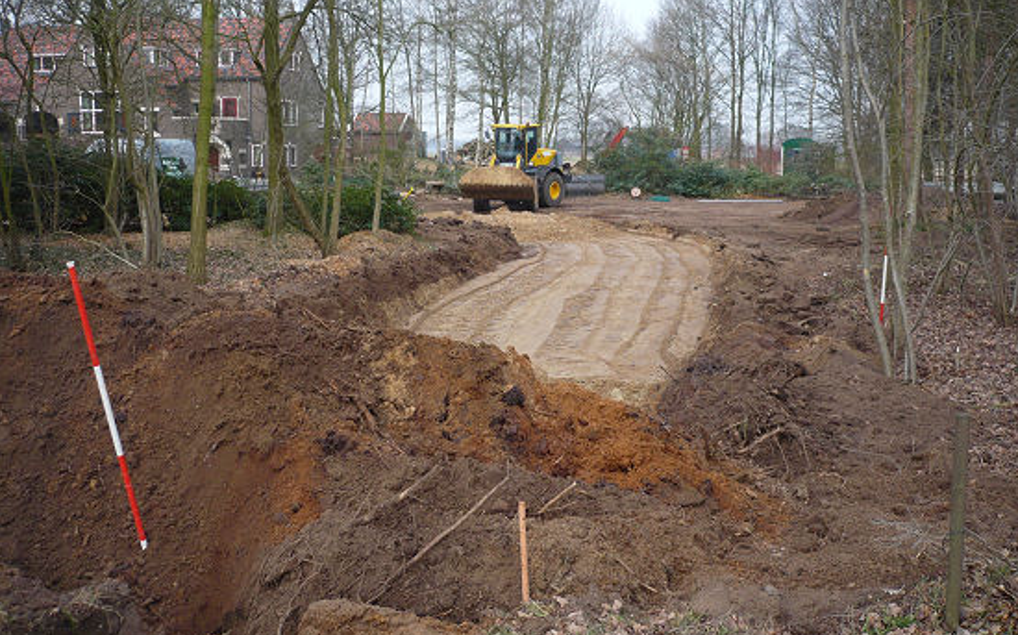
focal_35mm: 38
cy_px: 281
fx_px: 1054
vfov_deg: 33.5
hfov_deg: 51.6
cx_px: 519
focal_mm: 5.8
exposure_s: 1/250
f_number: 2.8
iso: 100
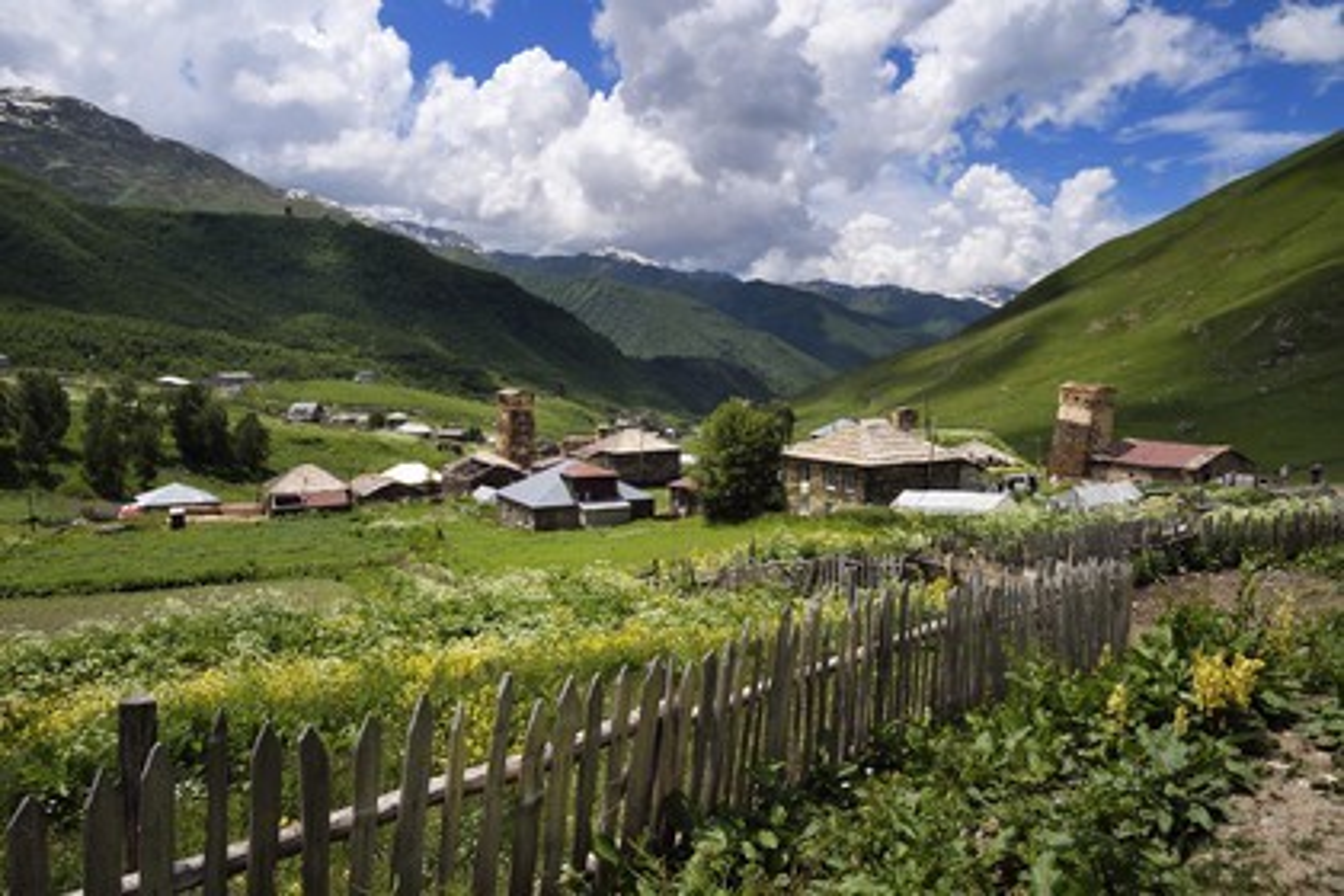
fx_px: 896
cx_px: 672
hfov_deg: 73.7
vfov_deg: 53.1
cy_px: 448
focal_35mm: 24
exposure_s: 1/250
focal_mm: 24
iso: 200
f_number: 16
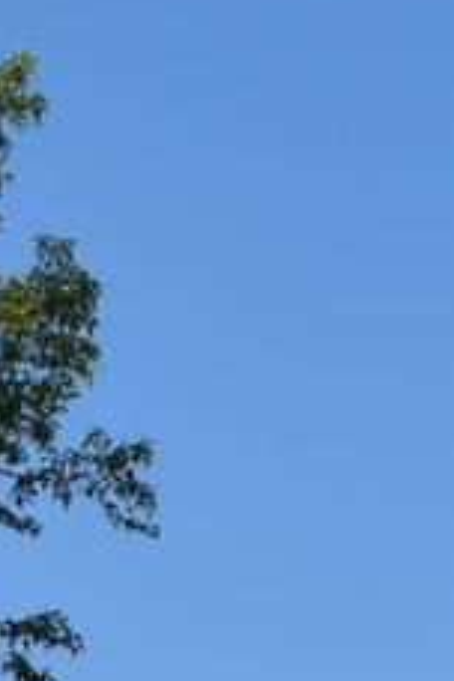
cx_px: 1120
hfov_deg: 5.9
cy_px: 1771
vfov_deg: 8.3
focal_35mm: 222
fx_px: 4199
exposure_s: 1/400
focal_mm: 22
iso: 200
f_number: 10
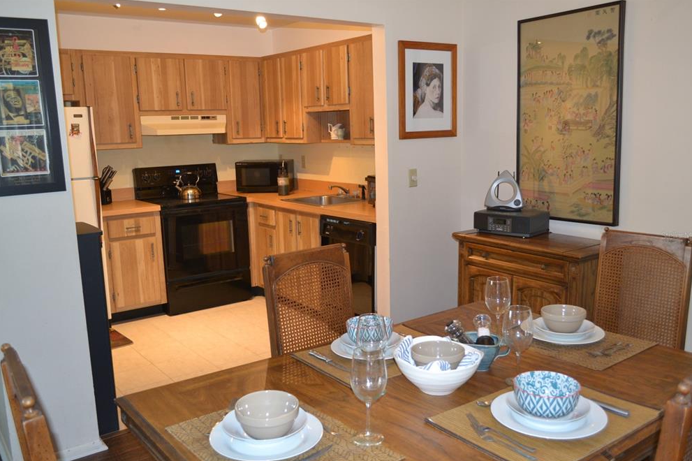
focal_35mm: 31
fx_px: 596
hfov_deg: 60.3
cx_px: 344
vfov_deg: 42.3
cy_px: 235
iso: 800
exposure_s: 1/30
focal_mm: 20
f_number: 3.8
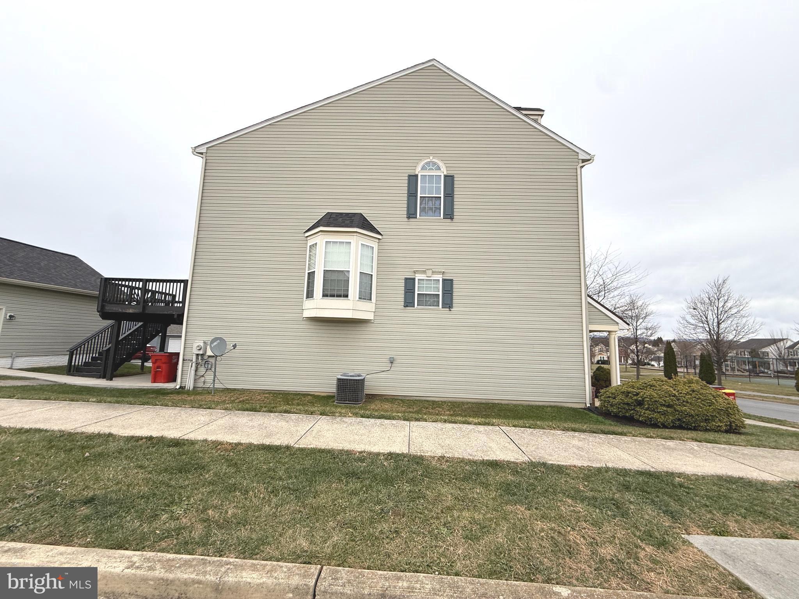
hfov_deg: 102.1
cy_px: 300
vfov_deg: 85.7
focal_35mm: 14
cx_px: 400
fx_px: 323
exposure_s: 1/254
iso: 50
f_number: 2.2
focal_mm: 2.22
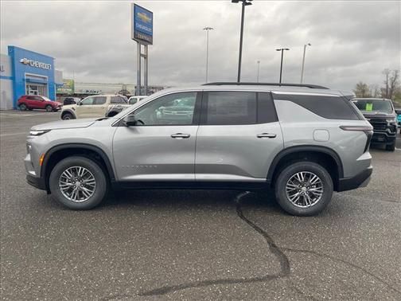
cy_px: 150
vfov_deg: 53.1
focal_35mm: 26
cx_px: 200
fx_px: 301
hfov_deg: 67.3
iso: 32
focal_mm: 4.2
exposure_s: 1/194
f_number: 1.6
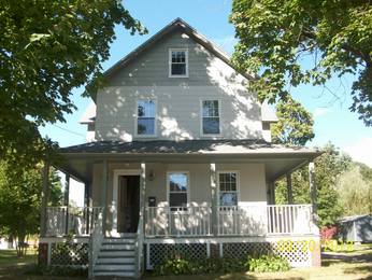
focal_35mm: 34
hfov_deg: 53.9
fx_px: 366
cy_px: 140
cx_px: 186
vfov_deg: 41.8
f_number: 2.8
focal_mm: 5.7
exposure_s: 1/285
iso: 64
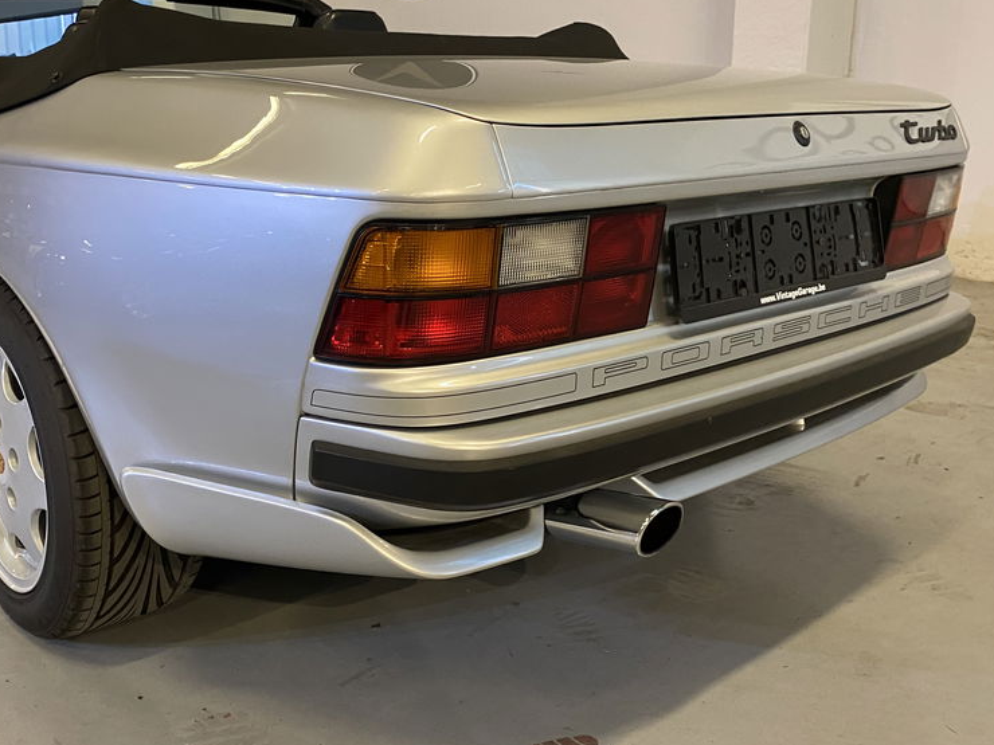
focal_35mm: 36
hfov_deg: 51.0
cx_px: 391
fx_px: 1034
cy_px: 357
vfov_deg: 39.6
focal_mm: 4.25
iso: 250
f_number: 1.8
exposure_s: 1/50
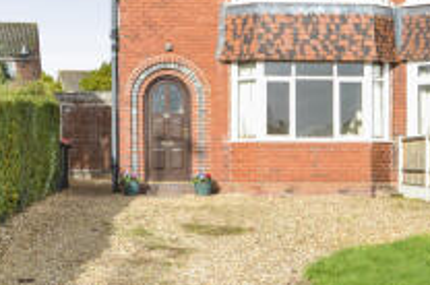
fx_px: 860
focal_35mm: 72
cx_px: 322
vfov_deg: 18.5
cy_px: 32
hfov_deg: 27.7
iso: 100
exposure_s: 1/200
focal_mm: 21
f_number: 7.1
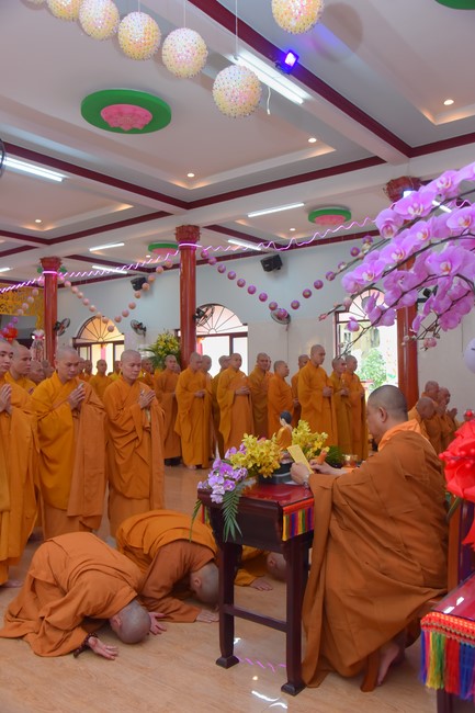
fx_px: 614
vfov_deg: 60.3
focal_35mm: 31
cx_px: 238
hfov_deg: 42.3
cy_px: 356
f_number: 5.6
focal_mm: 31
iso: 1250
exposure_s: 1/160
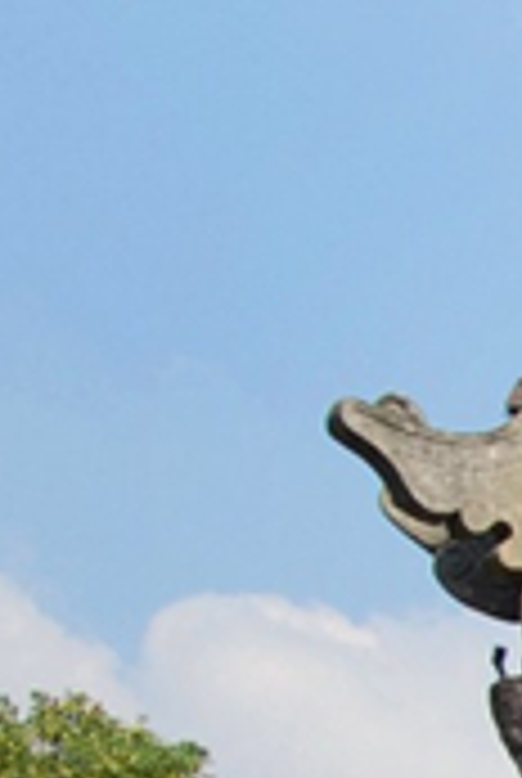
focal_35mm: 151
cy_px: 1129
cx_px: 1242
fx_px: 3270
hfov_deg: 8.4
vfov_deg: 12.9
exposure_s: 1/125
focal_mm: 17
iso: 100
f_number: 11
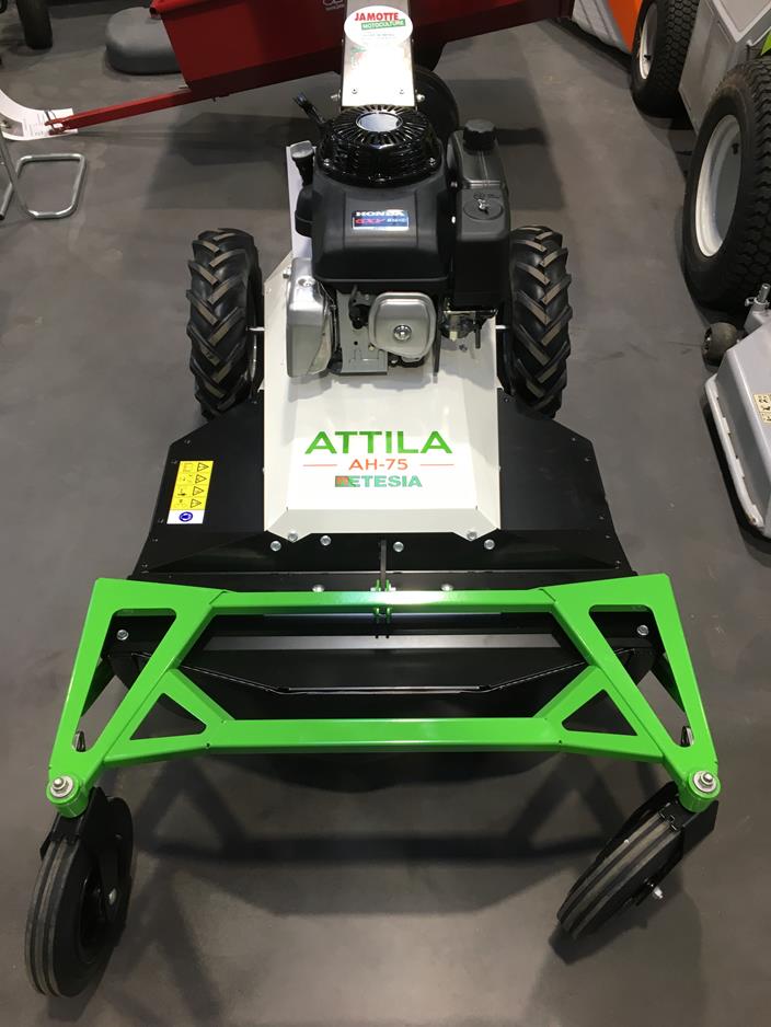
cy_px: 514
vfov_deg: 61.6
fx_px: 861
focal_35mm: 29
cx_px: 386
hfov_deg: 48.2
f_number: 2.2
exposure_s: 1/33
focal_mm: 4.15
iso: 64
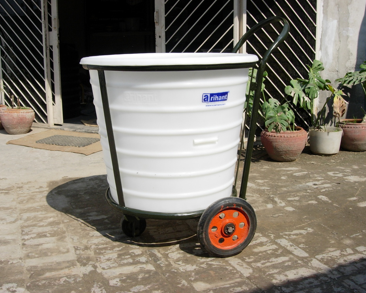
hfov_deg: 45.8
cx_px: 182
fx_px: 433
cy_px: 146
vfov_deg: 37.3
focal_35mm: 40
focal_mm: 7.8
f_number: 4.8
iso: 64
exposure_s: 1/558
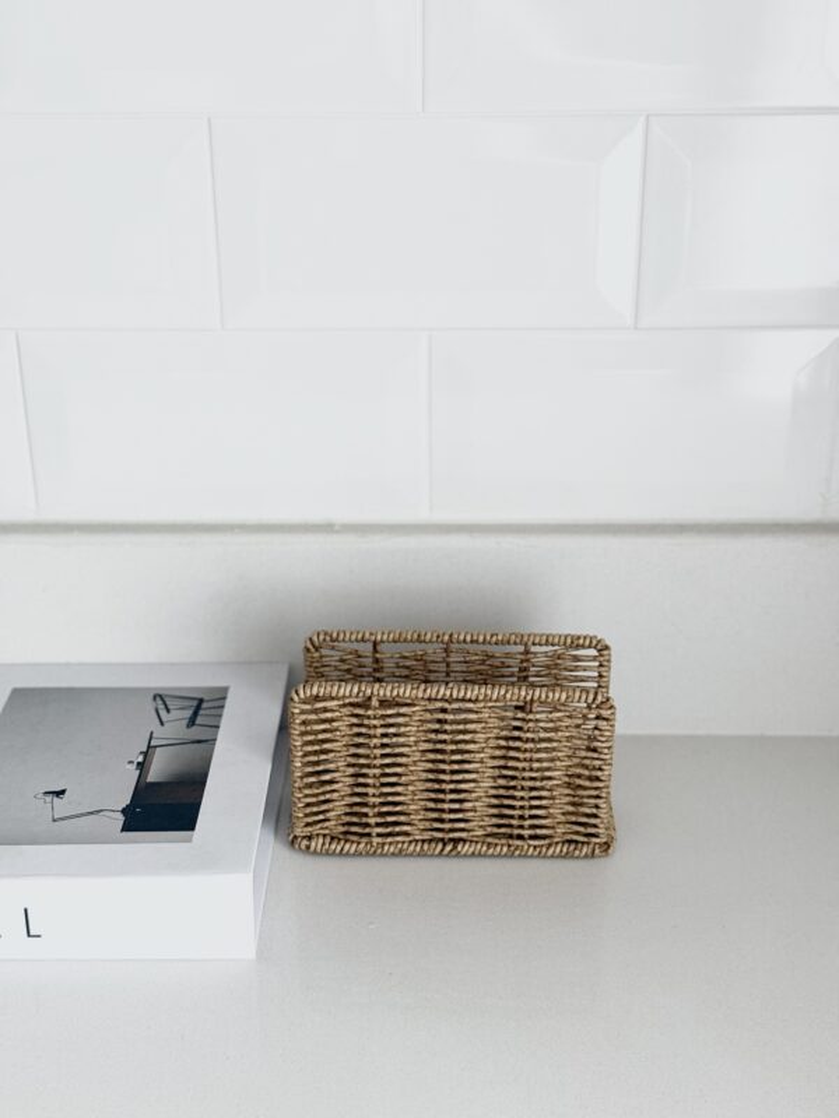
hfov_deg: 30.3
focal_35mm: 48
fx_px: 1551
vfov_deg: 39.7
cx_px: 420
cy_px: 559
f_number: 1.78
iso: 250
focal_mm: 6.76
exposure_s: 1/47
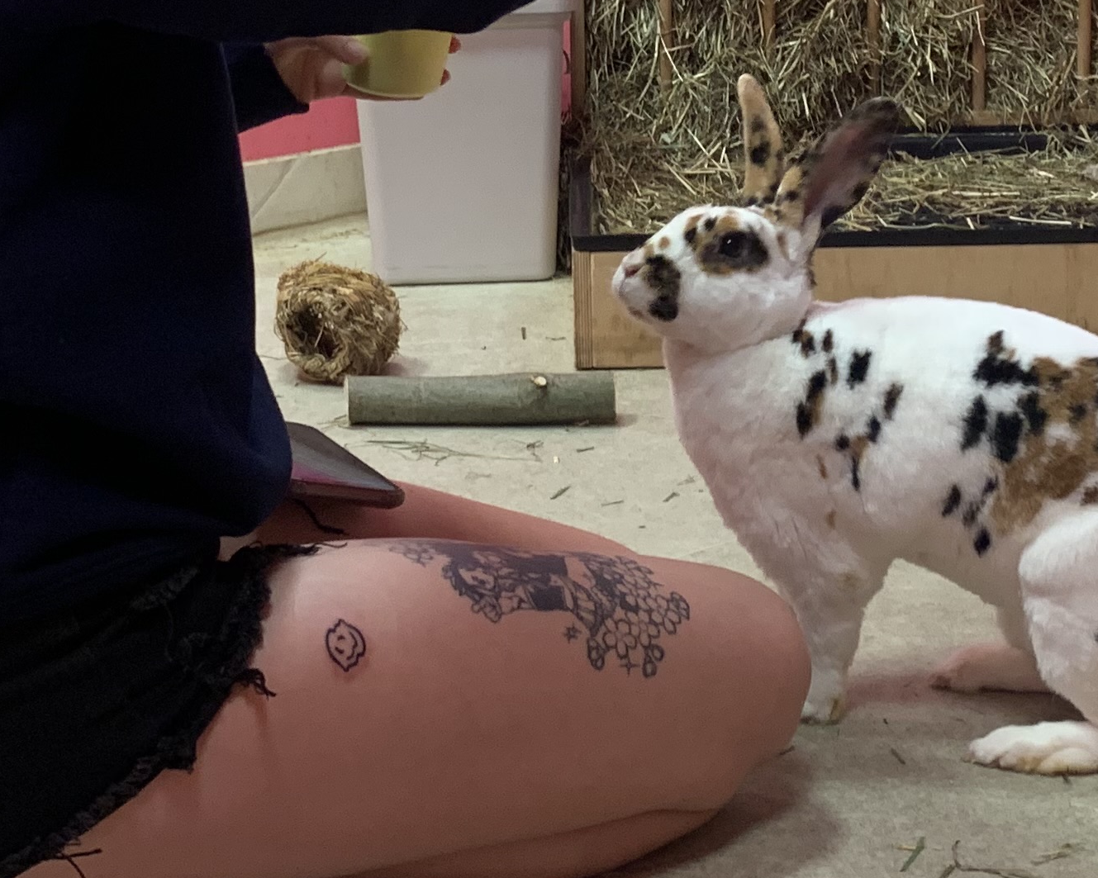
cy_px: 86
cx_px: 600
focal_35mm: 77
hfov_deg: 24.7
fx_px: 2502
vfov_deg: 19.5
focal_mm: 4.25
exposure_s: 1/50
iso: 100
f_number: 1.8
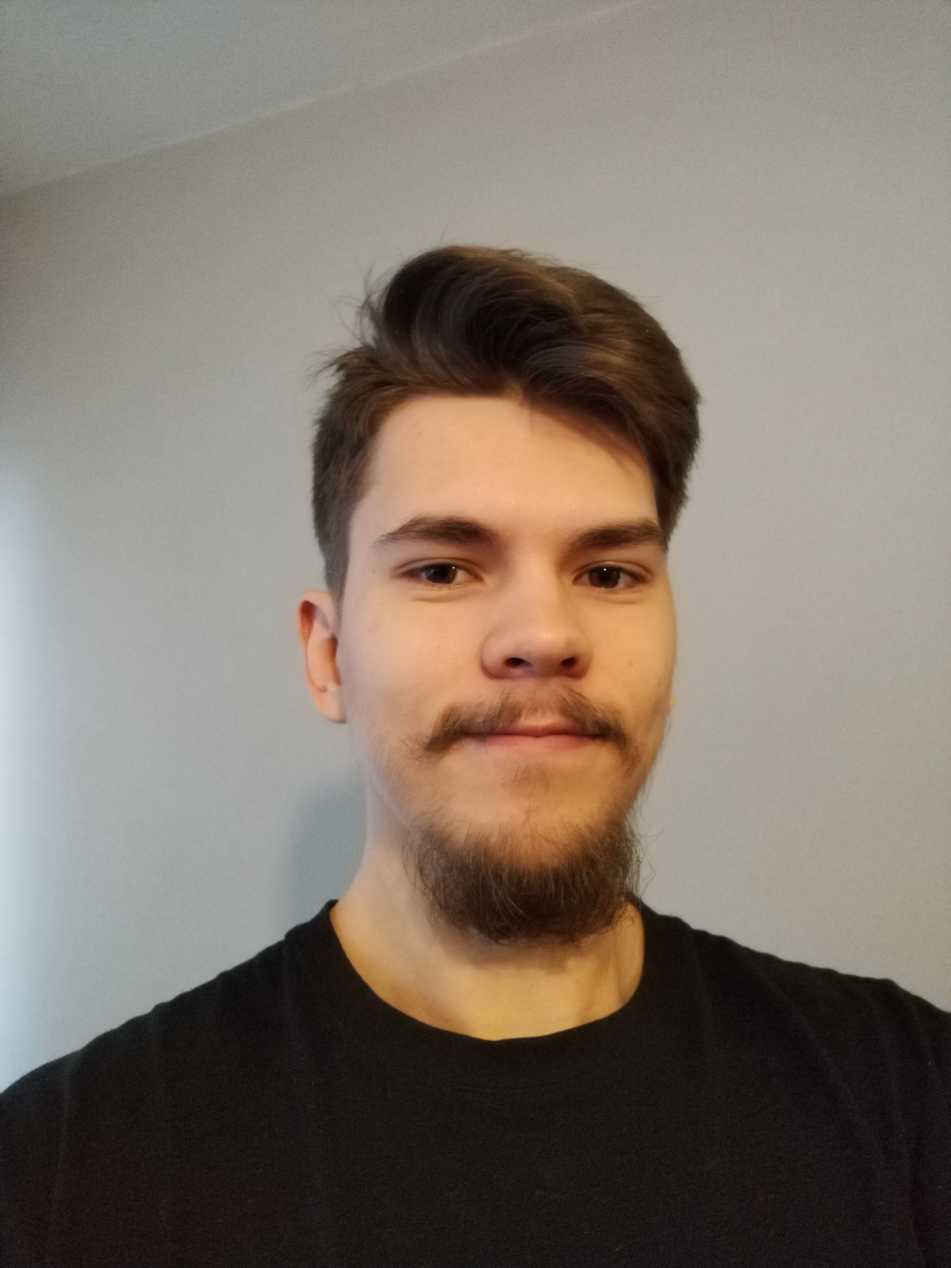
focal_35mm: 26
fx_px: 952
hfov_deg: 53.1
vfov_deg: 67.3
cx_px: 476
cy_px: 634
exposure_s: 1/20
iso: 1741
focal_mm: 4.75
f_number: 1.8
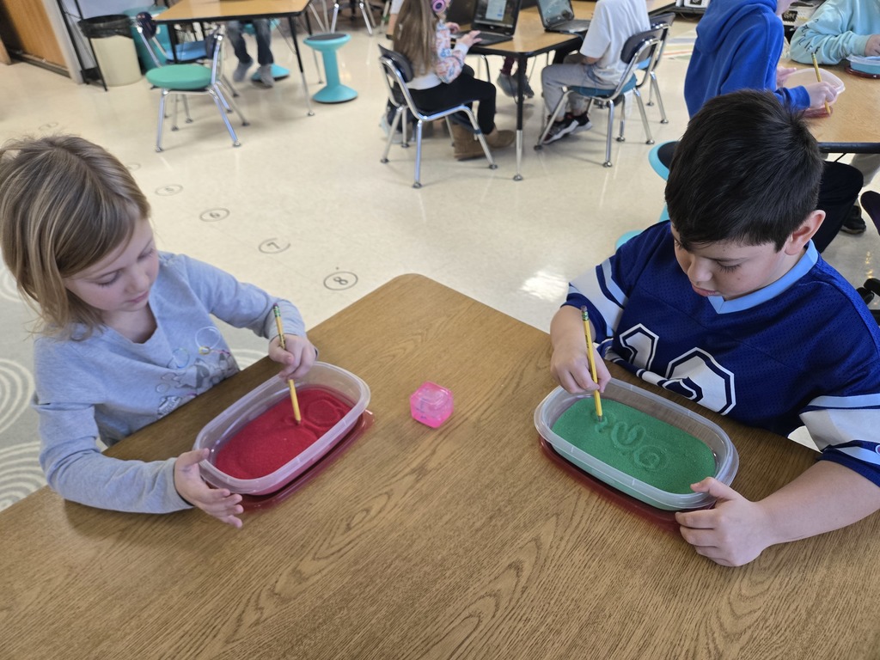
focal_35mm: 23
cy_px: 330
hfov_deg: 73.9
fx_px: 585
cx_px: 440
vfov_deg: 58.9
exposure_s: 1/120
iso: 320
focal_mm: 5.4
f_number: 1.8
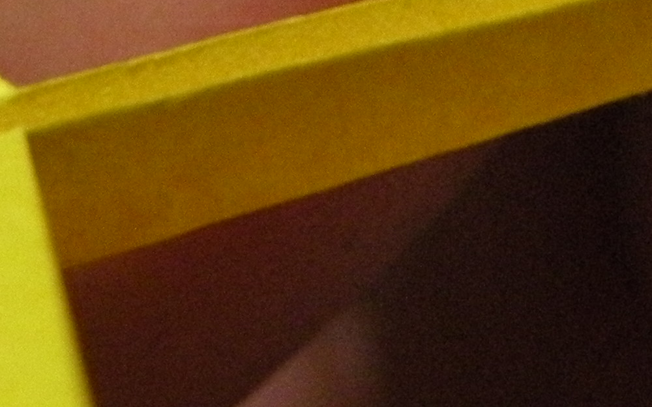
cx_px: 720
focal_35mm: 259
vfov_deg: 5.0
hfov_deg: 8.0
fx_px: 4602
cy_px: -192
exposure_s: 1/33.7
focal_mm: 11.9
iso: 400
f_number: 3.5
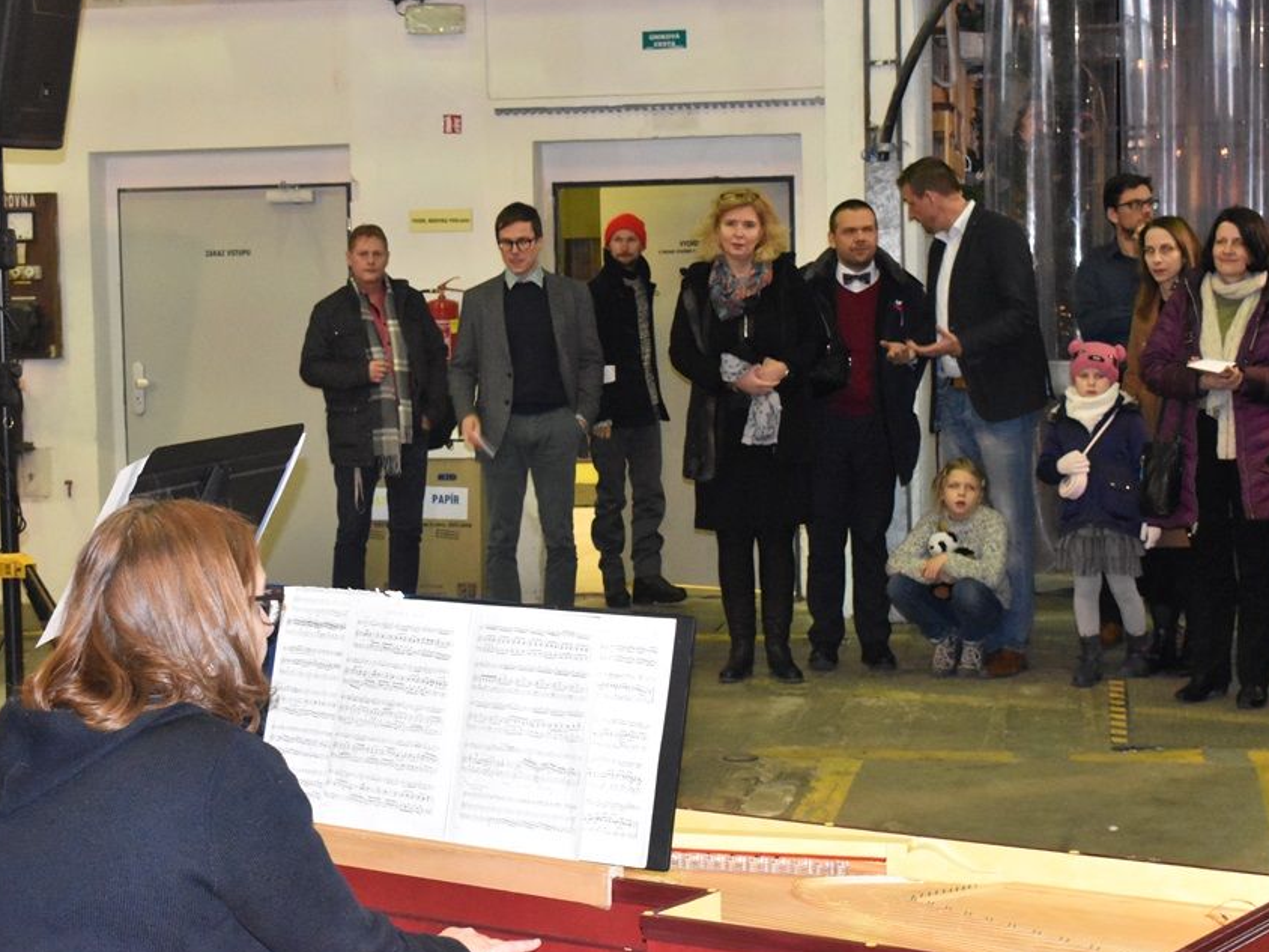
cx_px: 586
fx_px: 2566
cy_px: 452
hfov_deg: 27.8
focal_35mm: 70
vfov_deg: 21.0
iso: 6400
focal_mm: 40
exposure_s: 1/60
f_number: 8
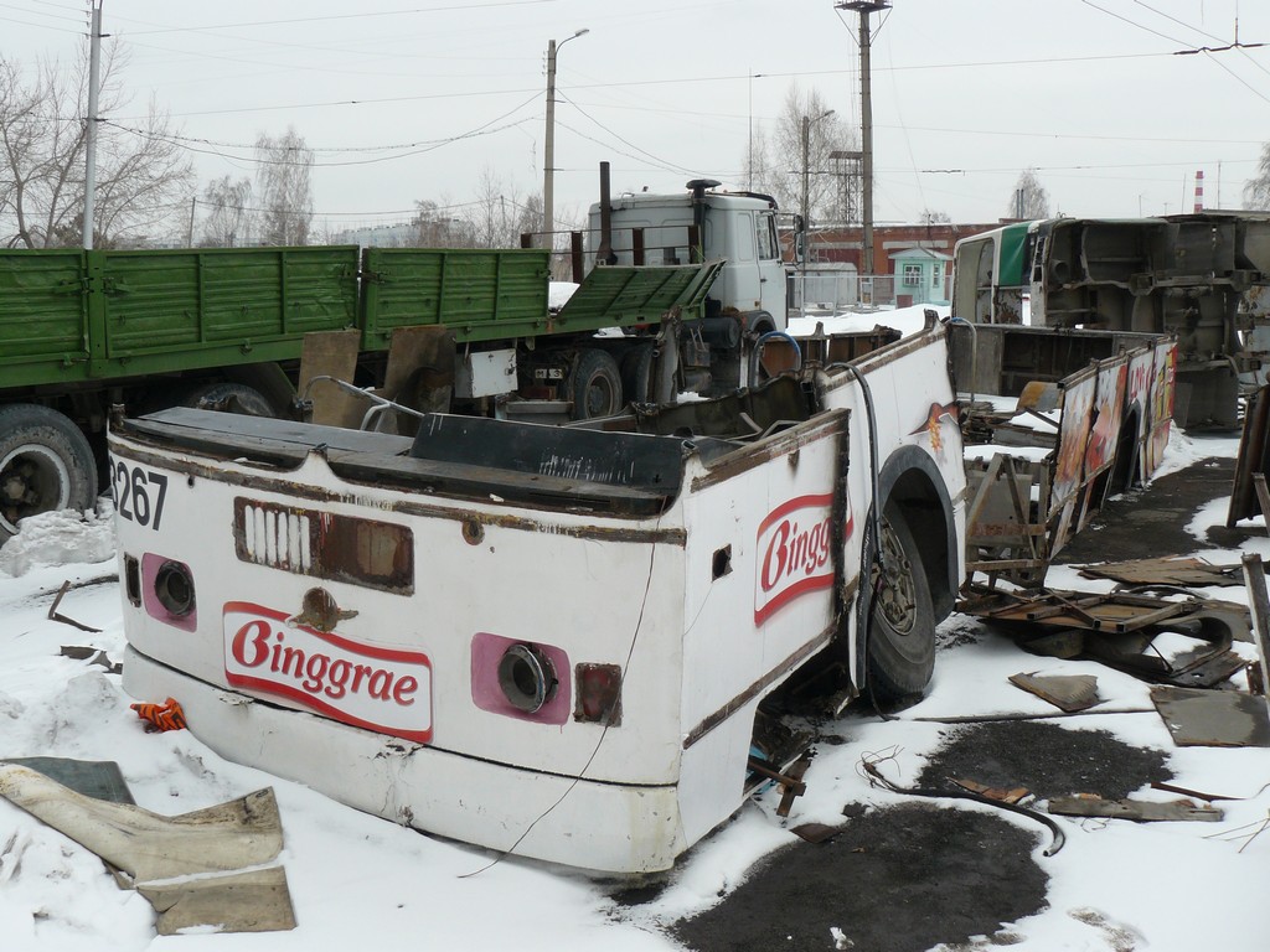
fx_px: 1321
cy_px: 476
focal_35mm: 36
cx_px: 635
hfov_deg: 51.4
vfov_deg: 39.7
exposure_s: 1/500
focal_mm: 6
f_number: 5.6
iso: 100
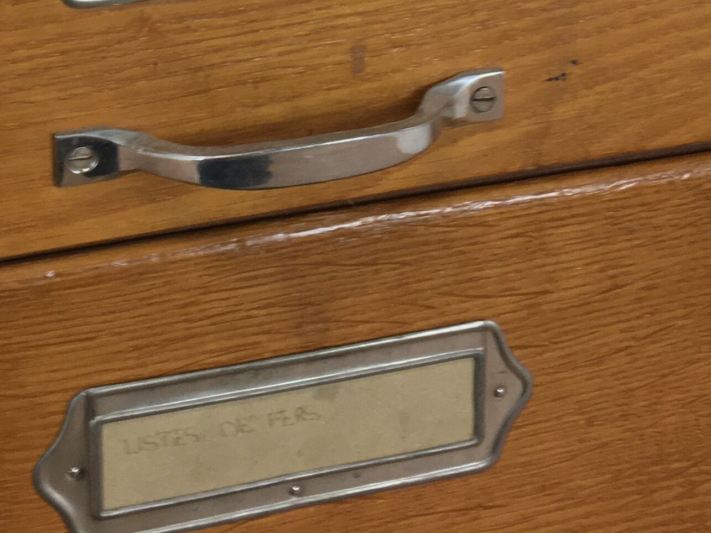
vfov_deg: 14.9
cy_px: -299
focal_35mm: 91
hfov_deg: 21.3
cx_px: 159
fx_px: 1869
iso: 50
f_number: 2.2
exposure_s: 1/33
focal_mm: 4.15
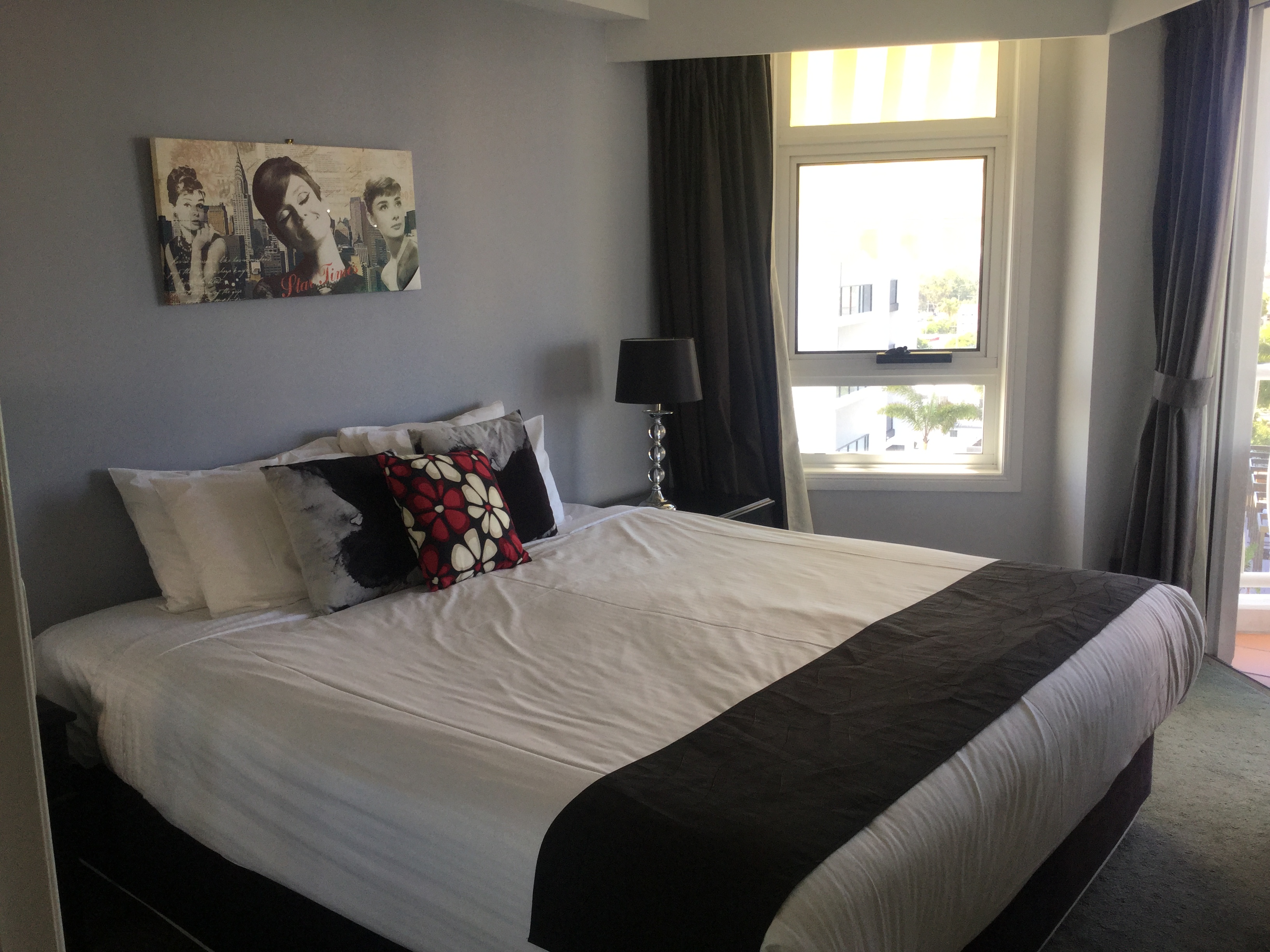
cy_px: 476
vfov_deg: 45.4
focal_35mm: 31
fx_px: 1137
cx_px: 635
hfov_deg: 58.4
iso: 32
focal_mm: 3.3
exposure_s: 1/50
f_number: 2.4
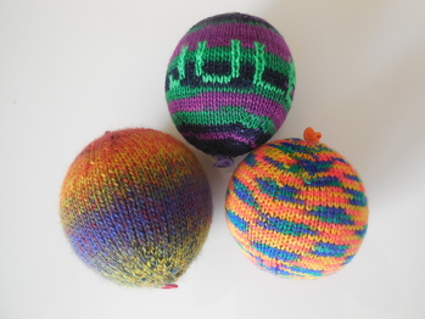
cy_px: 160
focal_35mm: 25
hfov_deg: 69.4
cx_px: 212
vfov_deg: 54.9
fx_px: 307
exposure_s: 1/30
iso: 320
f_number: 3.1
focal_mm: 4.5
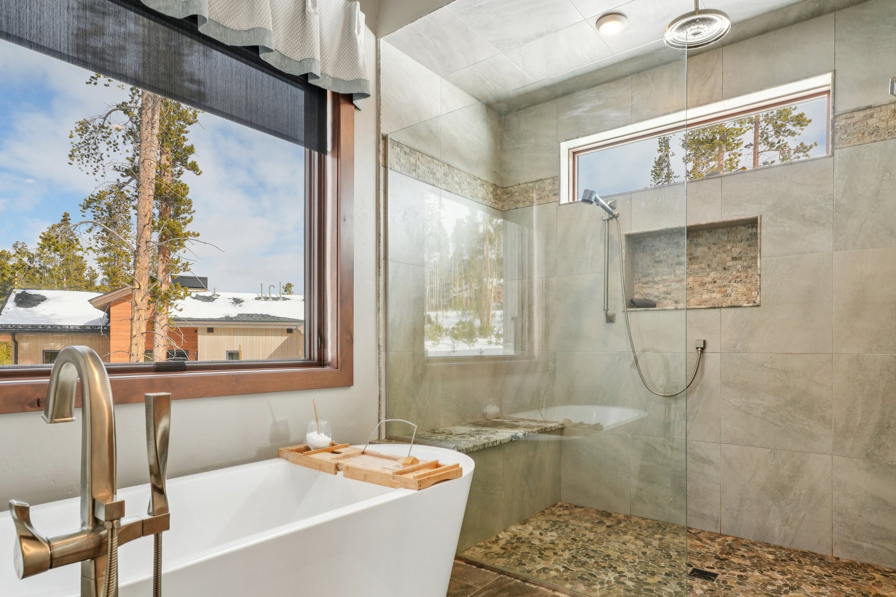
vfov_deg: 62.5
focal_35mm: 20
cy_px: 351
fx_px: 487
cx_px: 464
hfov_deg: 85.1
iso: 320
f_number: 8
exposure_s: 1/30
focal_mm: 11
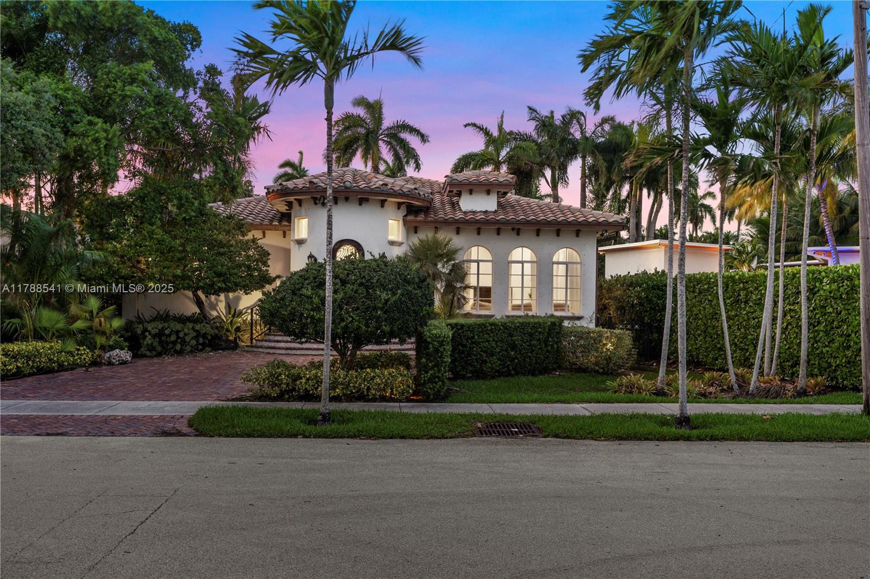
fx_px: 846
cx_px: 435
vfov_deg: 37.8
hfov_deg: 54.4
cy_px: 290
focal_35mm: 35
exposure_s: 1.6
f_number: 9
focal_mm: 35
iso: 250
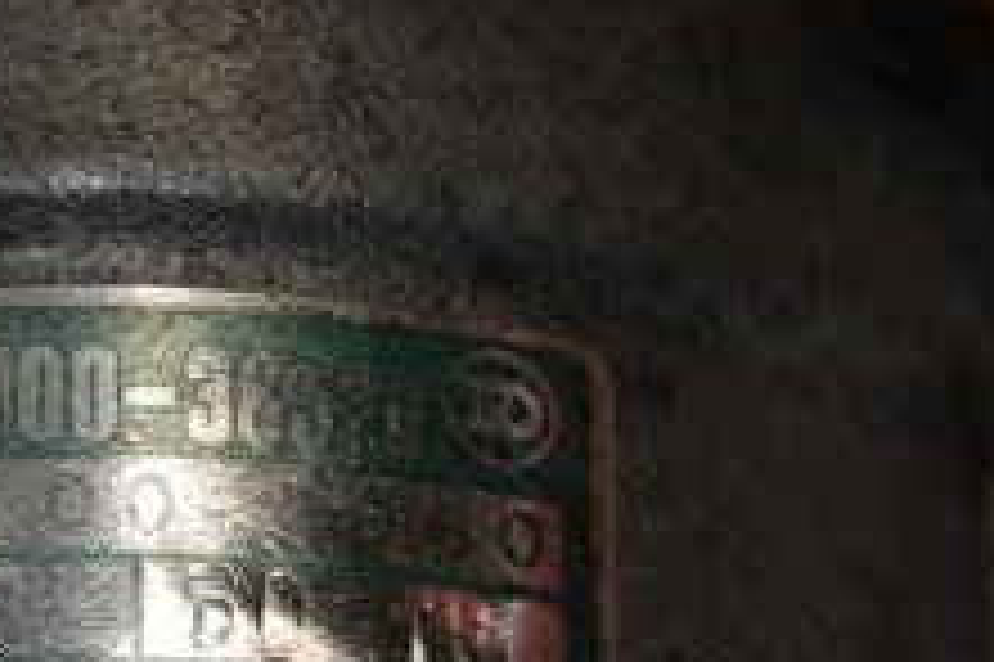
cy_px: 482
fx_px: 6606
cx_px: 81
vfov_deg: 5.7
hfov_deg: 8.6
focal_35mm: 239
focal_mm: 55
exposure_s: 1/125
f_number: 8
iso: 200
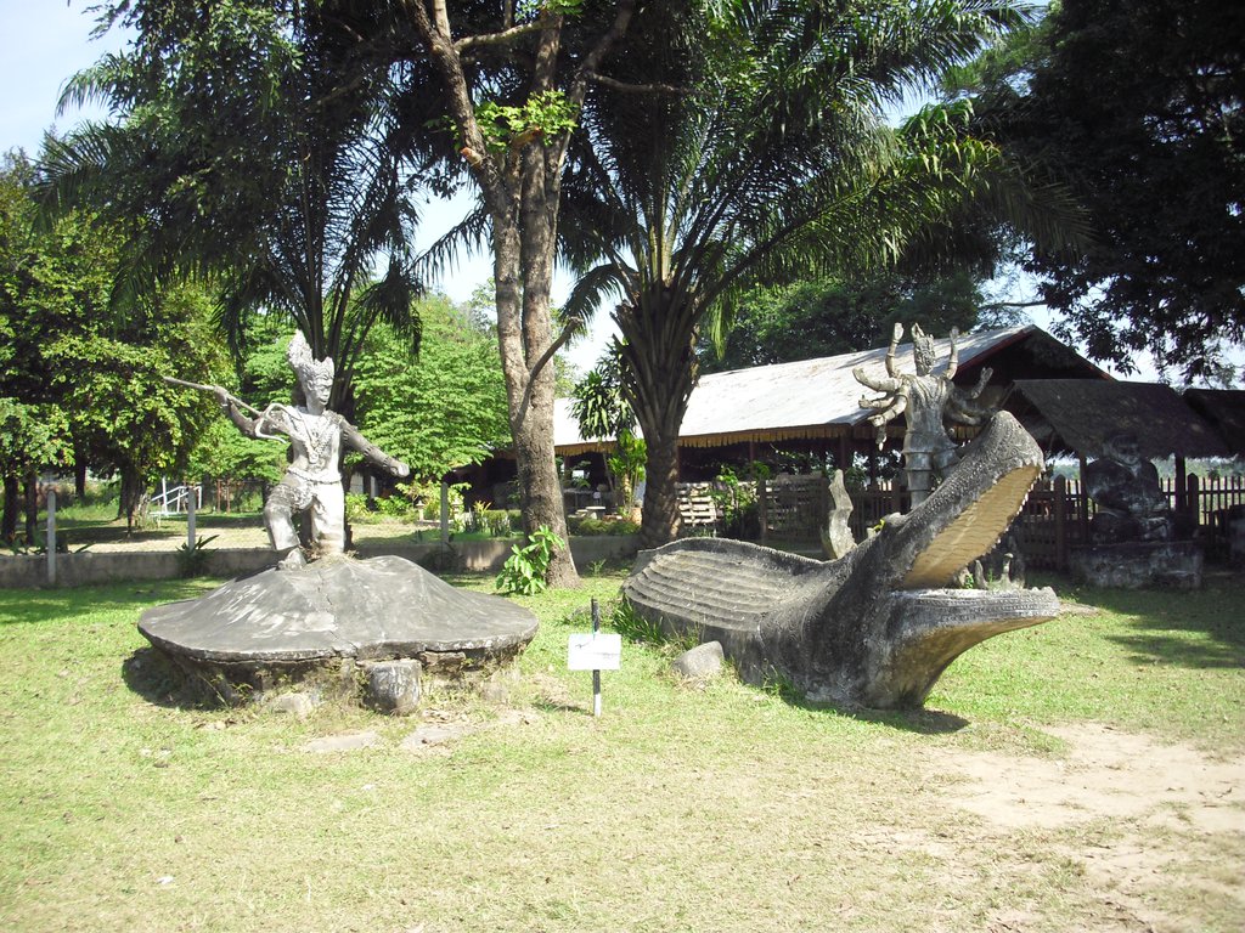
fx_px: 1367
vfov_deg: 37.7
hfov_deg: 49.0
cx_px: 622
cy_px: 466
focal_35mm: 38
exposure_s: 1/80
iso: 100
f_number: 8
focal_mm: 6.2
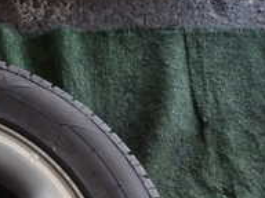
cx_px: -109
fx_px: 597
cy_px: 301
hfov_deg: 21.7
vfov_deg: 17.0
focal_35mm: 78
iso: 200
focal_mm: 4.5
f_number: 2
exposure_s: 1/40
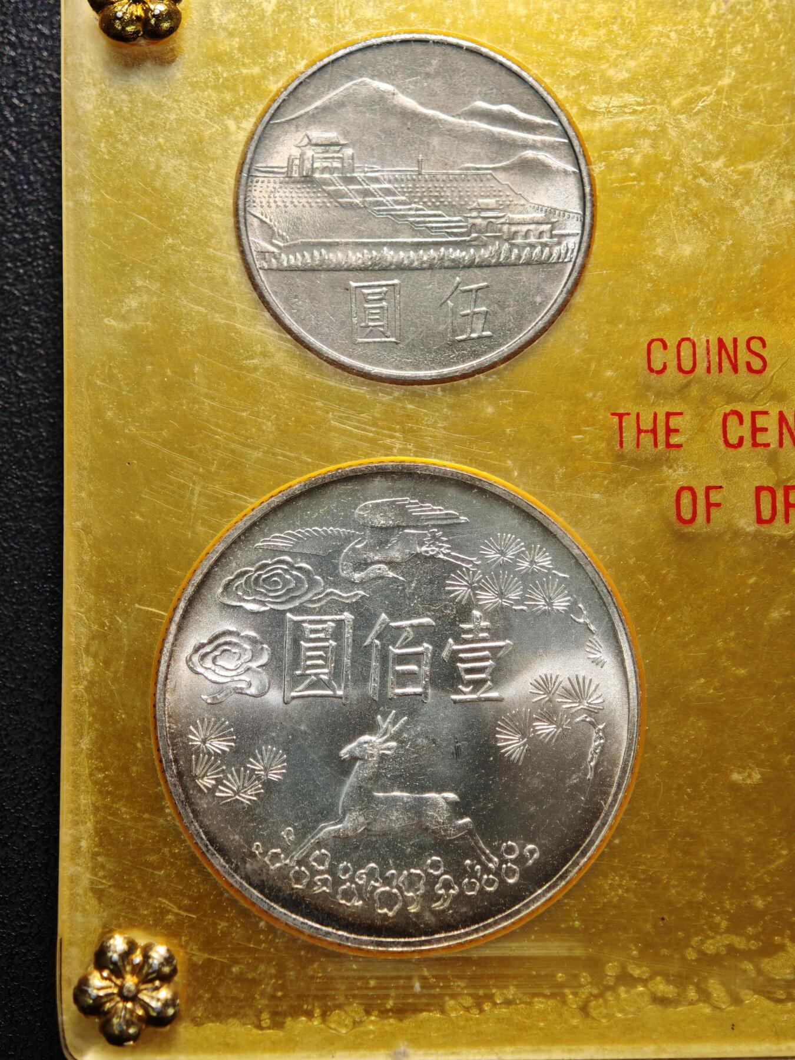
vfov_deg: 32.2
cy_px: 530
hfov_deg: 24.4
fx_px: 1837
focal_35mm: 60
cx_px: 398
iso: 500
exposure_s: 1/108
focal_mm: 9
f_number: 2
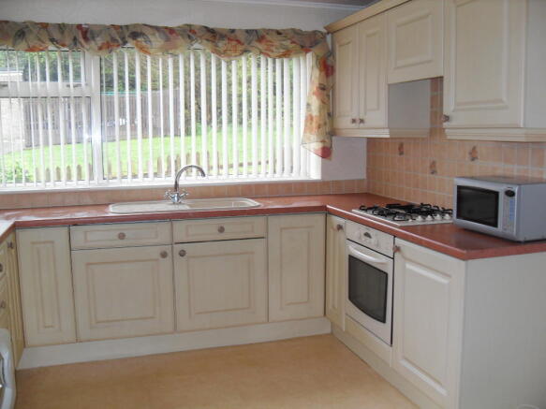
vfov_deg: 41.8
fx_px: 536
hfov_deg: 54.0
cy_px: 204
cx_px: 273
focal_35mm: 34
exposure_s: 1/45
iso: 100
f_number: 2.8
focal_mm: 6.3
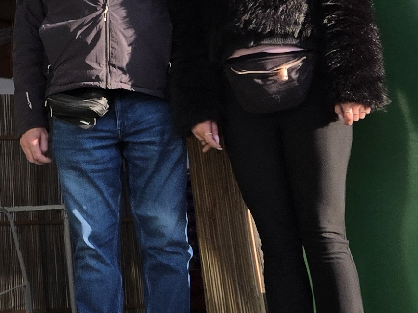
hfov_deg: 17.5
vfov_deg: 13.4
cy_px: -101
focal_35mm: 106
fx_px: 1280
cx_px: -105
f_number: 1.8
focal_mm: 5.4
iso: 80
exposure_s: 1/2921
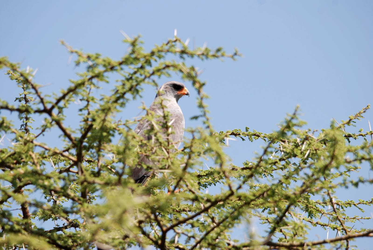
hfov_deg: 4.6
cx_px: 186
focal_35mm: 450
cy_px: 125
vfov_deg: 3.1
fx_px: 4668
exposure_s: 1/500
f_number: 6.3
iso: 200
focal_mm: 300
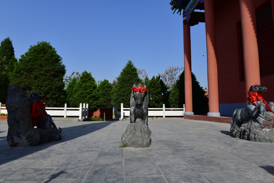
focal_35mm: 24
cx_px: 137
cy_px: 92
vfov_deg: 53.1
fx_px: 183
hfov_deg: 73.7
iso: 100
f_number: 9
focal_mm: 24
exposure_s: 1/320
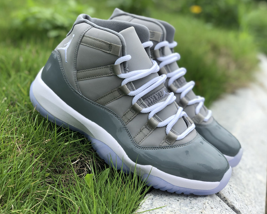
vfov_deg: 27.6
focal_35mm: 55
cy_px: 106
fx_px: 434
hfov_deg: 34.2
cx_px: 141
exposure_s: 1/505
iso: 16
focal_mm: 6
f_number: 2.4
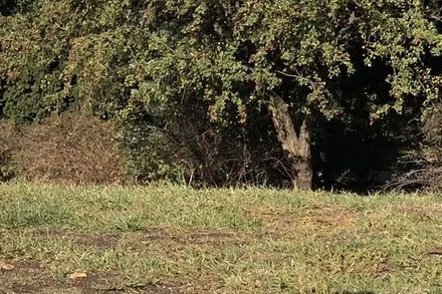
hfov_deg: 8.6
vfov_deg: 5.8
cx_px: -172
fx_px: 2896
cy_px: 31
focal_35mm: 236
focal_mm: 6
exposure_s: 1/917
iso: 16
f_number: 2.4
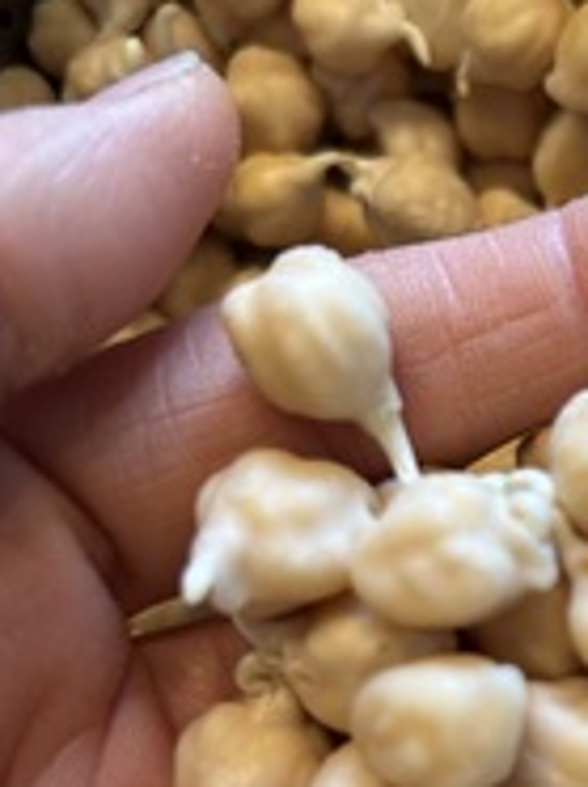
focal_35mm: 56
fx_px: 1271
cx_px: 618
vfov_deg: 34.1
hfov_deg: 24.6
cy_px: 520
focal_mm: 5.7
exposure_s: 1/50
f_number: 1.5
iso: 100
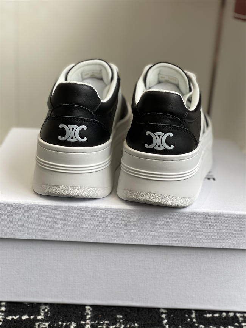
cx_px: 123
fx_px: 492
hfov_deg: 28.0
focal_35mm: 52
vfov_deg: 36.8
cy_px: 164
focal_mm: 6
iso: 20
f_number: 2
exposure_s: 1/160
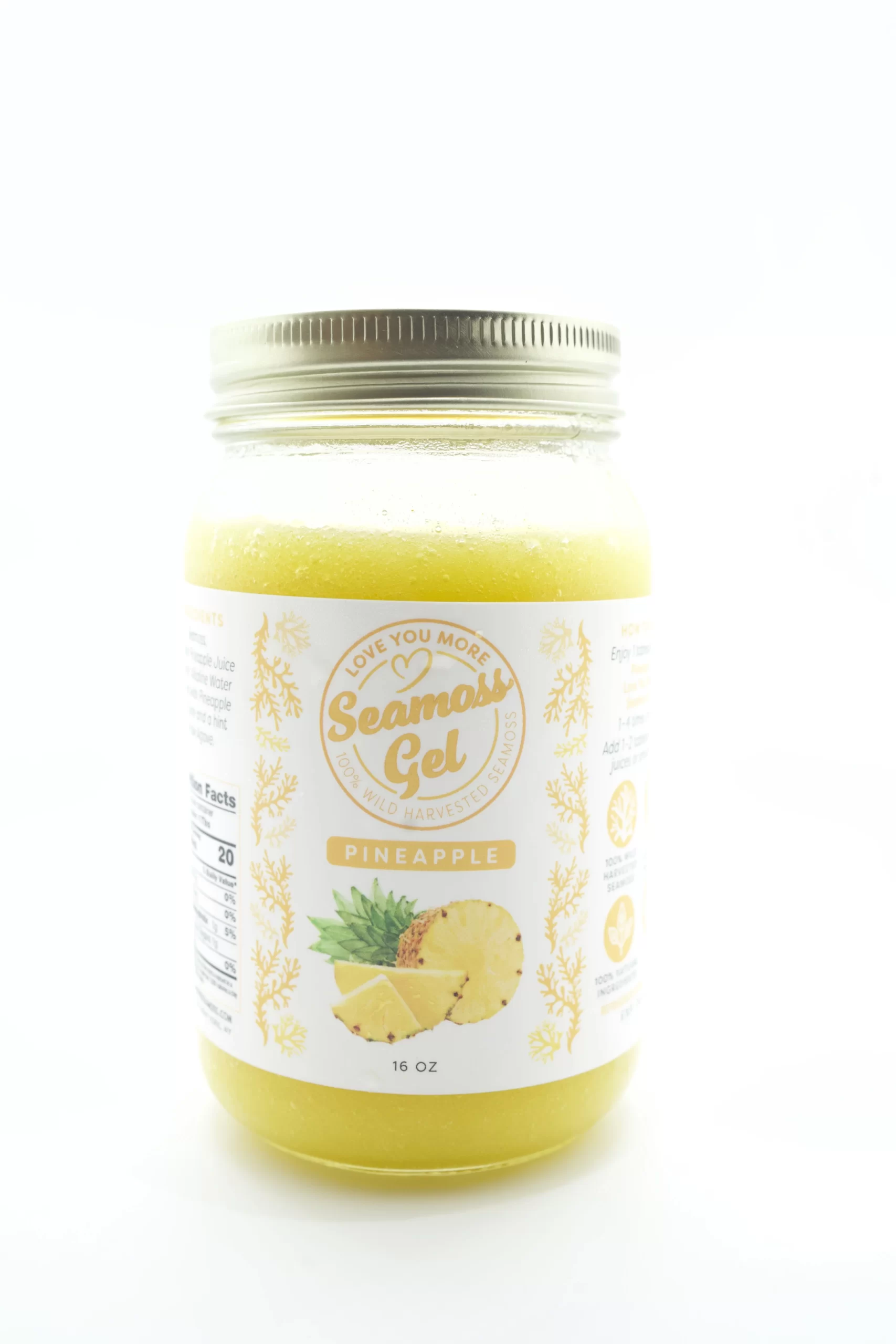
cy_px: 672
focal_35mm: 35
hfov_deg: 37.9
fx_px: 1306
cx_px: 448
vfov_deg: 54.4
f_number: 6.3
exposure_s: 1/80
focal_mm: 35
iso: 2000
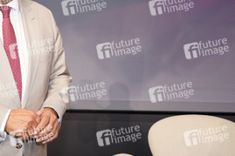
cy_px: 27
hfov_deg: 38.1
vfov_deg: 25.4
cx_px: 96
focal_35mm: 52
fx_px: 339
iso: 2000
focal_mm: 31
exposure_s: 1/125
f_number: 5.6
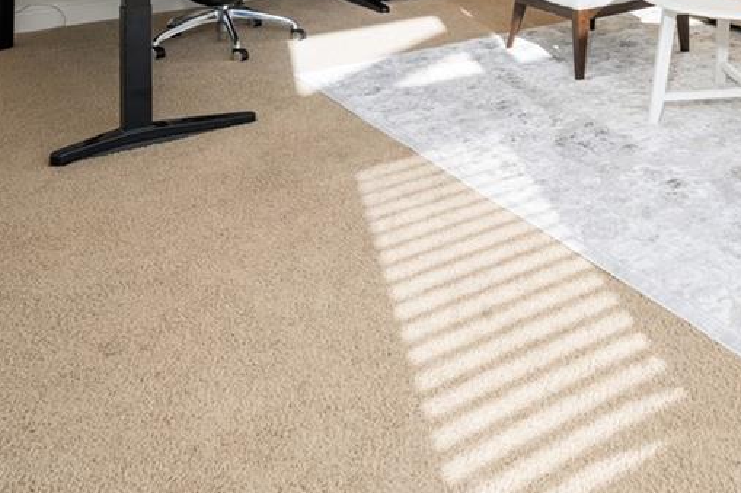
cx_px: 572
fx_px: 905
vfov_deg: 24.8
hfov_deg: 42.9
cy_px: -209
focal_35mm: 44
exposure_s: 1/60
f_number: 8
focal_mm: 14
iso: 400
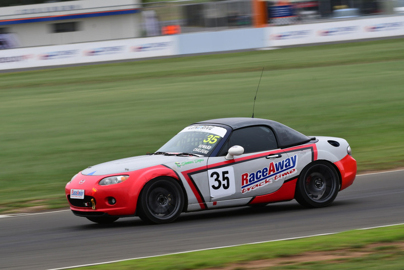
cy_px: 135
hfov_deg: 6.9
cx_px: 202
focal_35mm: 300
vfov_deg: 4.6
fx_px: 3368
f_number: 10
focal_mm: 200
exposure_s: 1/160
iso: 160
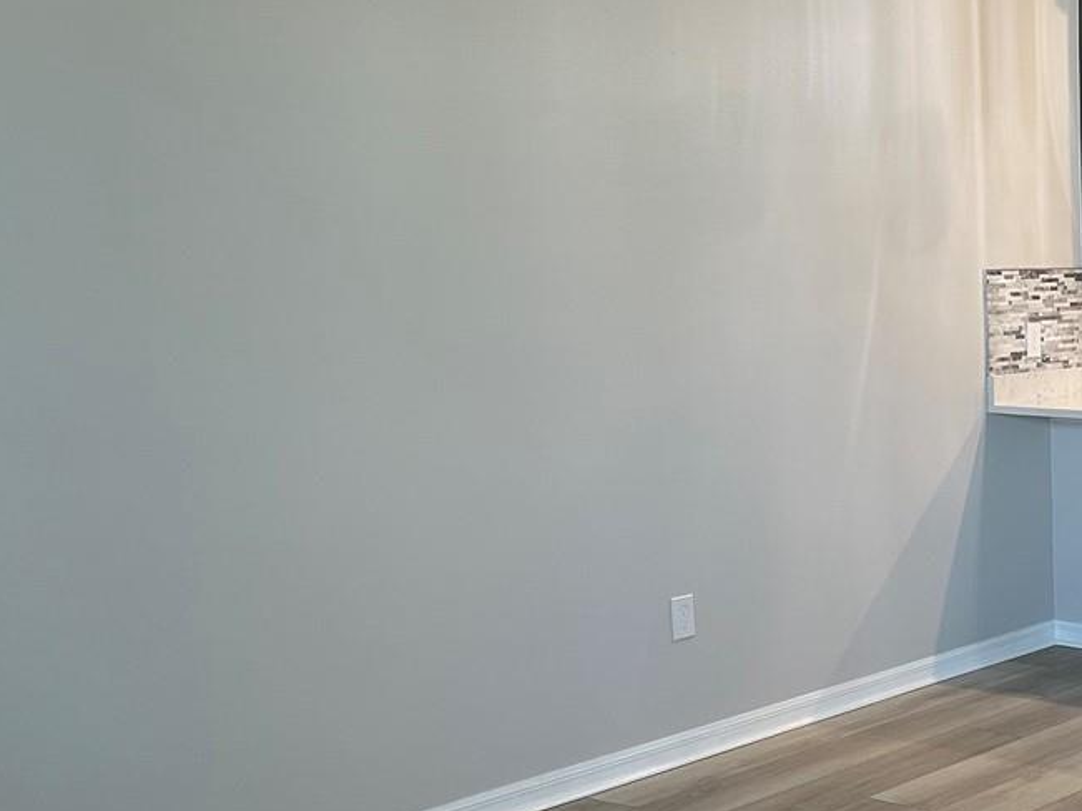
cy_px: 538
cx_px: 1163
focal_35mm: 59
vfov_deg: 24.7
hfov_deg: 29.7
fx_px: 1844
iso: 200
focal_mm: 6.86
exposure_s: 1/120
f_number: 1.78
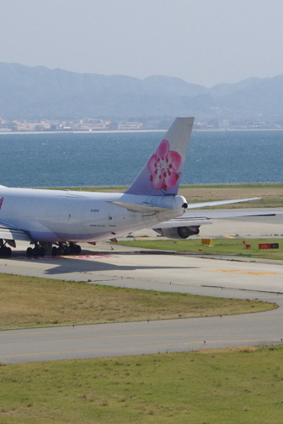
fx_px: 2511
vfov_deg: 9.7
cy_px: 181
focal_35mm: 213
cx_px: 46
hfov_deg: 6.4
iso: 1600
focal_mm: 70
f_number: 10
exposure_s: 1/3200
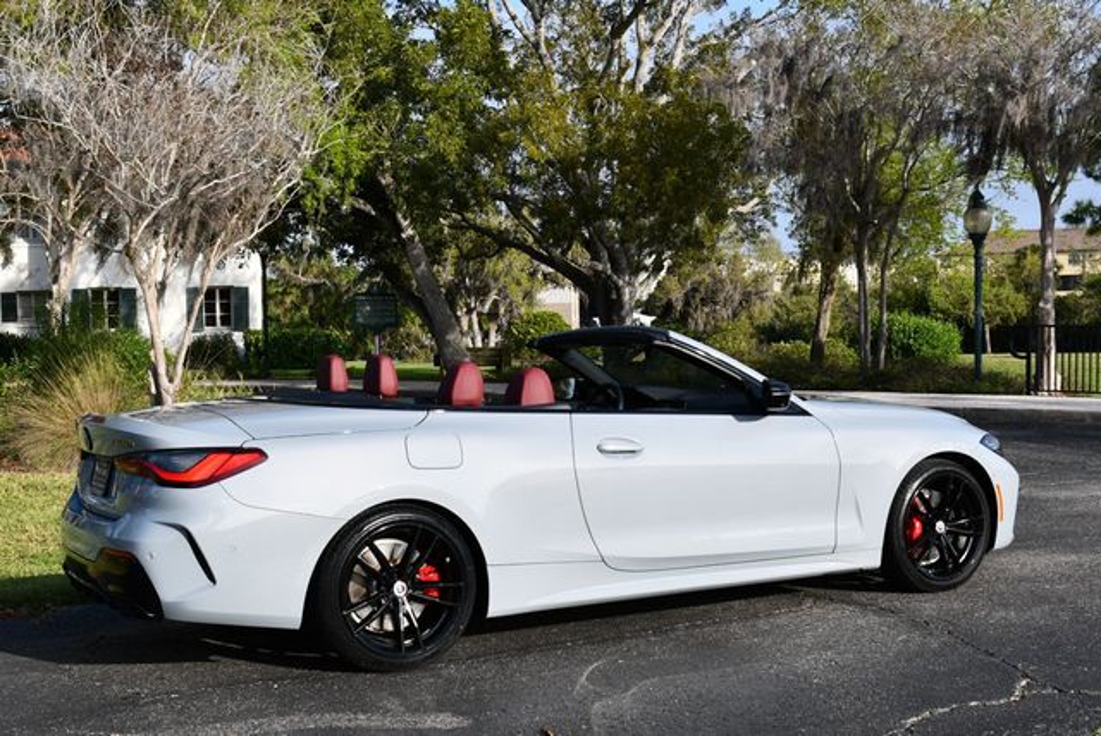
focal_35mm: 48
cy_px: 368
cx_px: 550
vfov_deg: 28.1
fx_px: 1469
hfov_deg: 41.1
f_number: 8
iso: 125
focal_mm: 24
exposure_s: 1/250
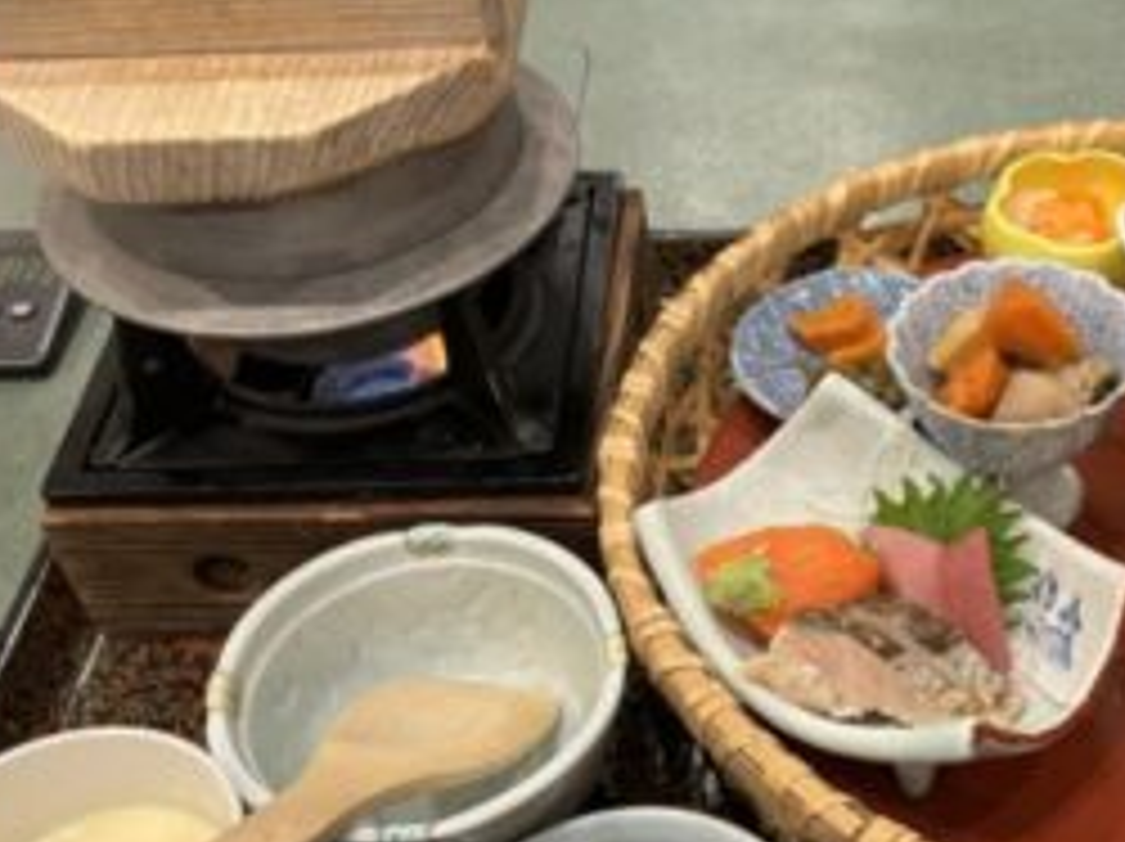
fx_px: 1623
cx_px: 950
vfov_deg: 28.9
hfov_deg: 36.5
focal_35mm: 50
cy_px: 545
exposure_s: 1/60
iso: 320
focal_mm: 5.96
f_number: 1.6
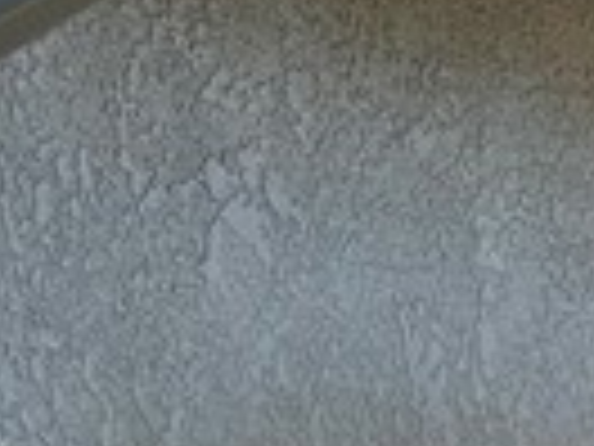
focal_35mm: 186
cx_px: 1746
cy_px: 797
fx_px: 3192
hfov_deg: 8.8
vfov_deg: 7.7
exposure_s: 1/1131
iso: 80
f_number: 1.78
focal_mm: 6.86
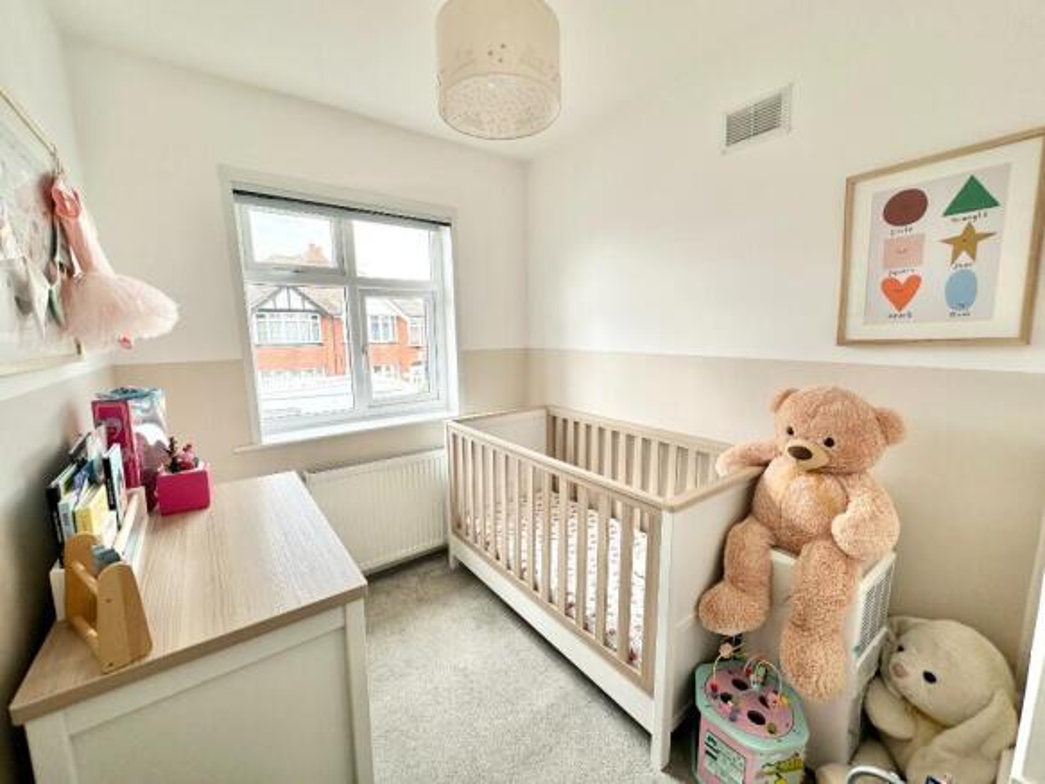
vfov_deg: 85.7
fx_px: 423
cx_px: 522
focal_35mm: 14
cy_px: 392
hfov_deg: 102.1
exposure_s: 1/104
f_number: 2.2
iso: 40
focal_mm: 2.22
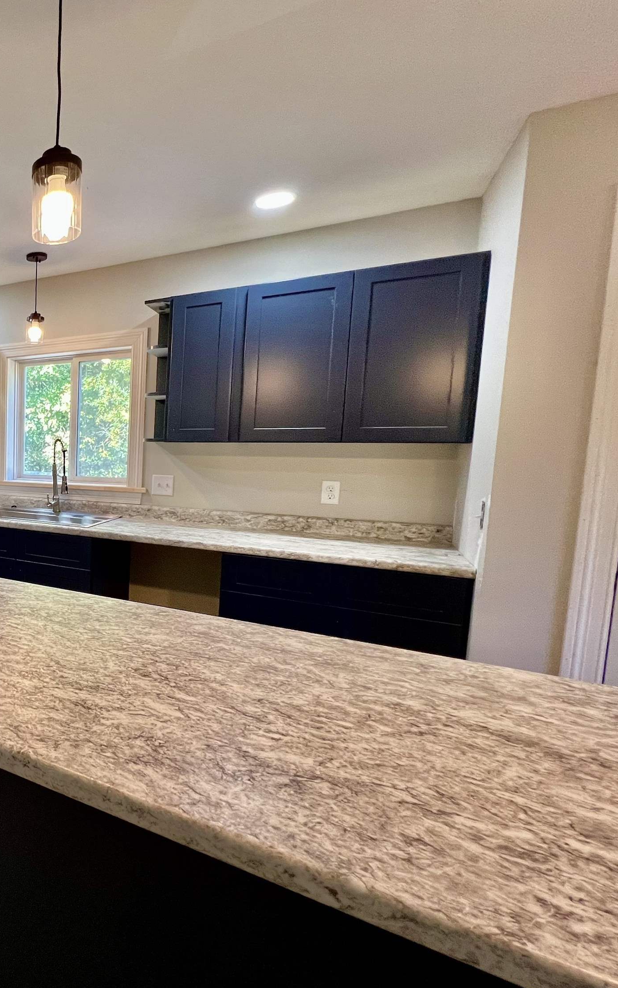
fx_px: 512
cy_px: 502
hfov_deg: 47.1
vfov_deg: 88.0
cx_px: -48
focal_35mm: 19
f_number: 1.8
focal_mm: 1.57
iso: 200
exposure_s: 1/120
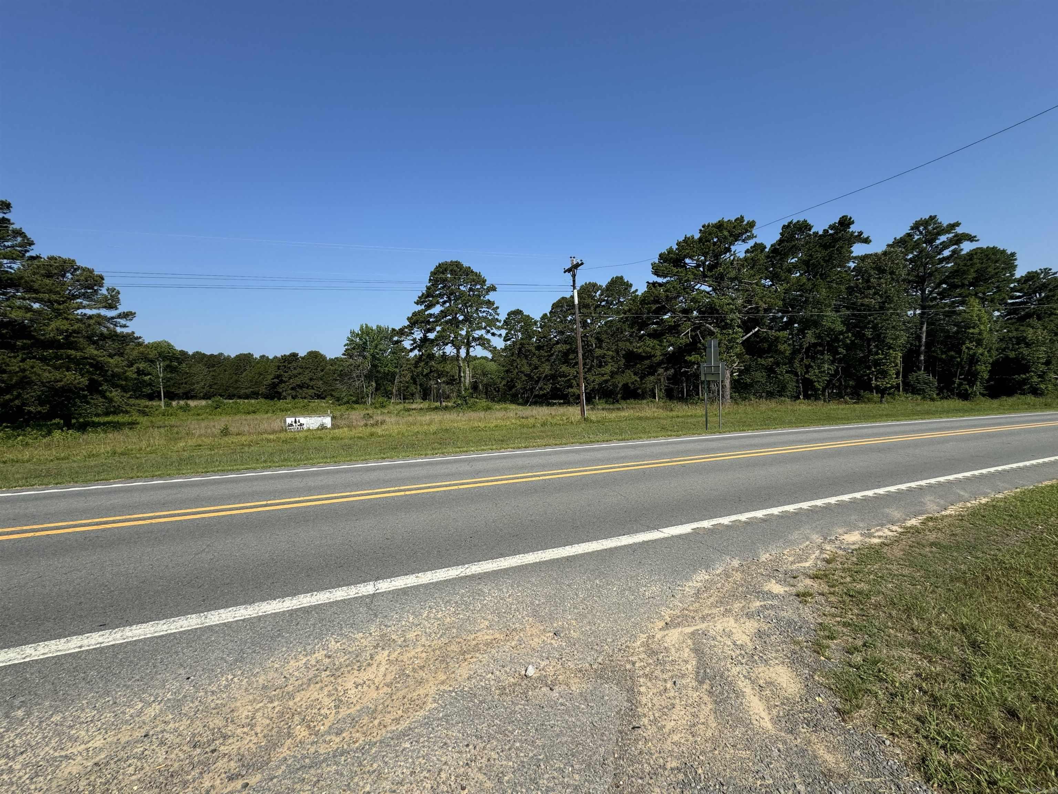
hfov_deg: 102.1
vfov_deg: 85.7
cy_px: 397
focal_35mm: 14
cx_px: 529
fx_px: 428
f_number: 2.2
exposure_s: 1/1748
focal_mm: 2.22
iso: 50
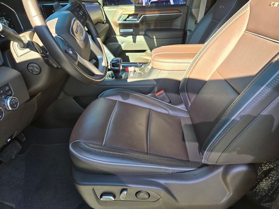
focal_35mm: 23
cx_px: 140
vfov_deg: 58.9
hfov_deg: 73.9
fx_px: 185
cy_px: 104
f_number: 1.8
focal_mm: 5.4
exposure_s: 1/180
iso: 40
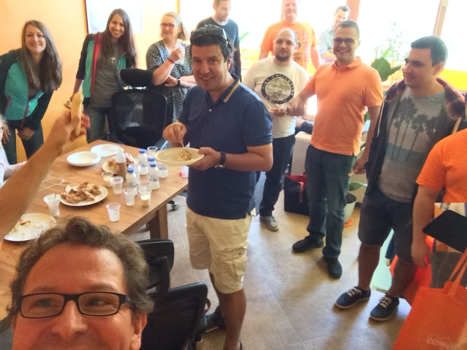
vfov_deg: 45.4
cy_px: 175
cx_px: 234
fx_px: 418
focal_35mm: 31
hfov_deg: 58.4
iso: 400
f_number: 2.4
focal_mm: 2.15
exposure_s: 1/25
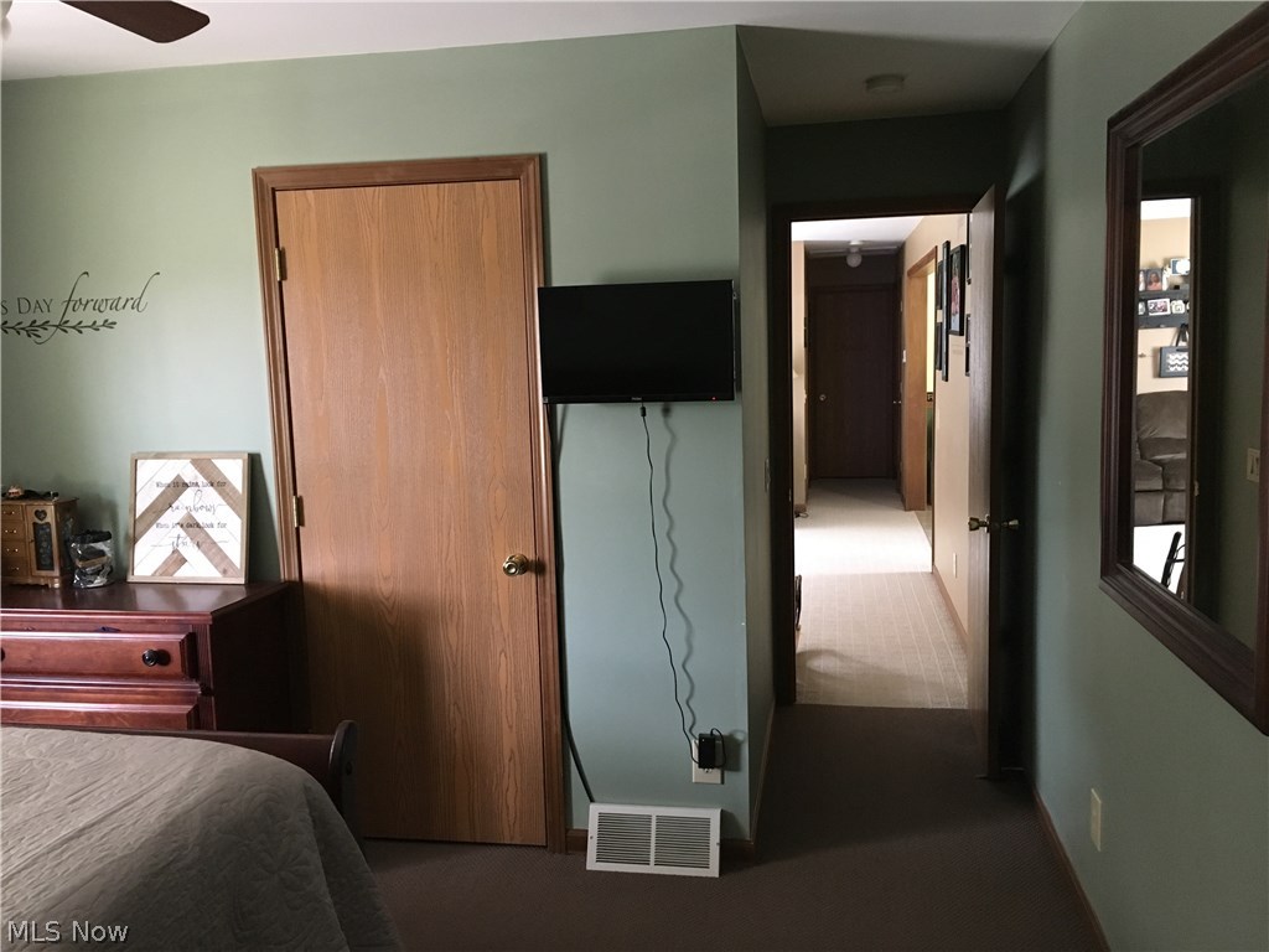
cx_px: 634
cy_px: 476
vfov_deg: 48.2
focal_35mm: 29
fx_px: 1063
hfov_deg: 61.7
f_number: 2.2
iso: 200
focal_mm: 4.15
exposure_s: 1/15
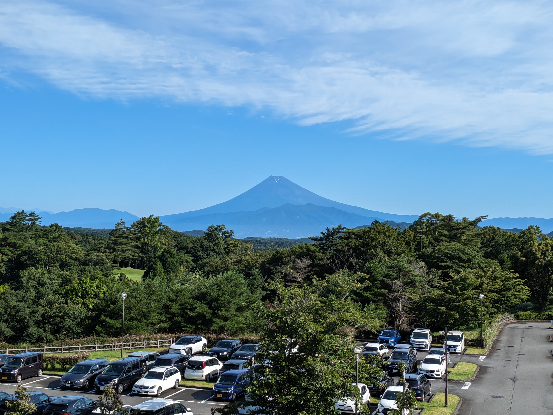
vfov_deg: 29.7
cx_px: 276
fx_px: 783
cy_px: 208
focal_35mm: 49
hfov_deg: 38.9
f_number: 1.7
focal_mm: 4.53
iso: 48
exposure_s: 1/2242
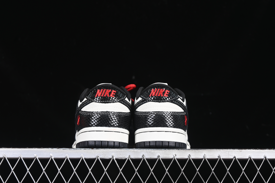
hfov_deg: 27.0
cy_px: 92
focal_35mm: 75
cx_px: 138
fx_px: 573
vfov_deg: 18.2
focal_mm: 50
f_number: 6.3
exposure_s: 1/60
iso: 160
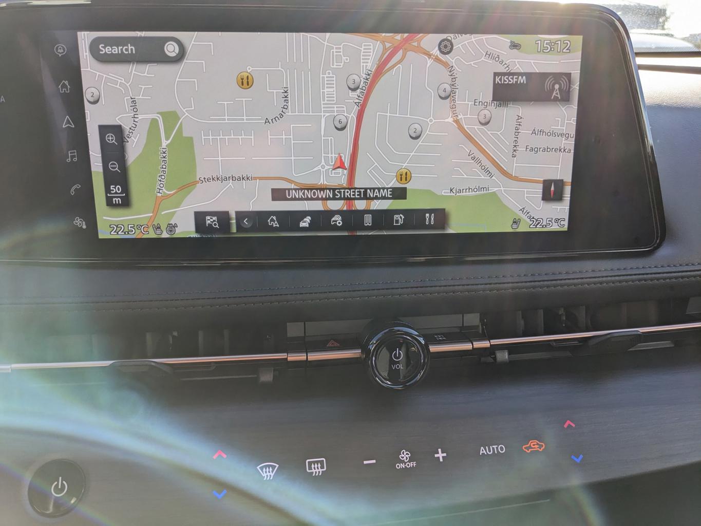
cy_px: 263
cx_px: 350
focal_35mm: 27
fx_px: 547
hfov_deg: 65.3
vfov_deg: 51.4
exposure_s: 1/317
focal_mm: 4.38
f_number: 1.73
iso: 30
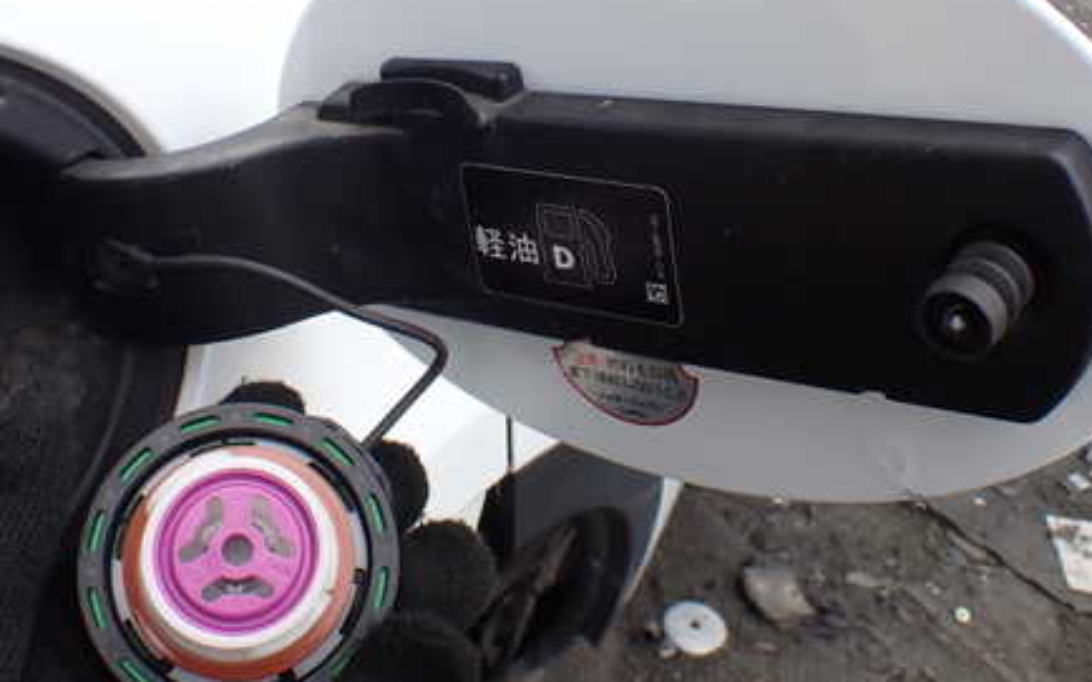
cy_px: 206
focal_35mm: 44
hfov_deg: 45.2
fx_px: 1309
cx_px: 493
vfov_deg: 28.9
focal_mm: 5.4
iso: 100
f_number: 3.2
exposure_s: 1/160
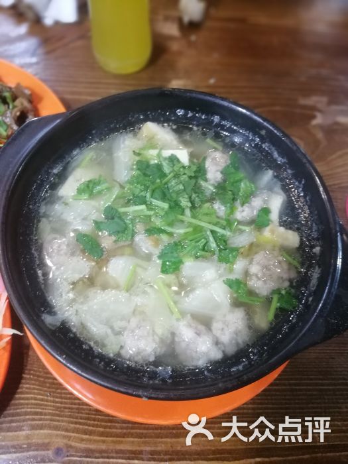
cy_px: 232
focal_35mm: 27
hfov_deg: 51.4
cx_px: 174
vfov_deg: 65.3
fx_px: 362
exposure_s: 1/20
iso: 640
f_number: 4
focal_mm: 3.84
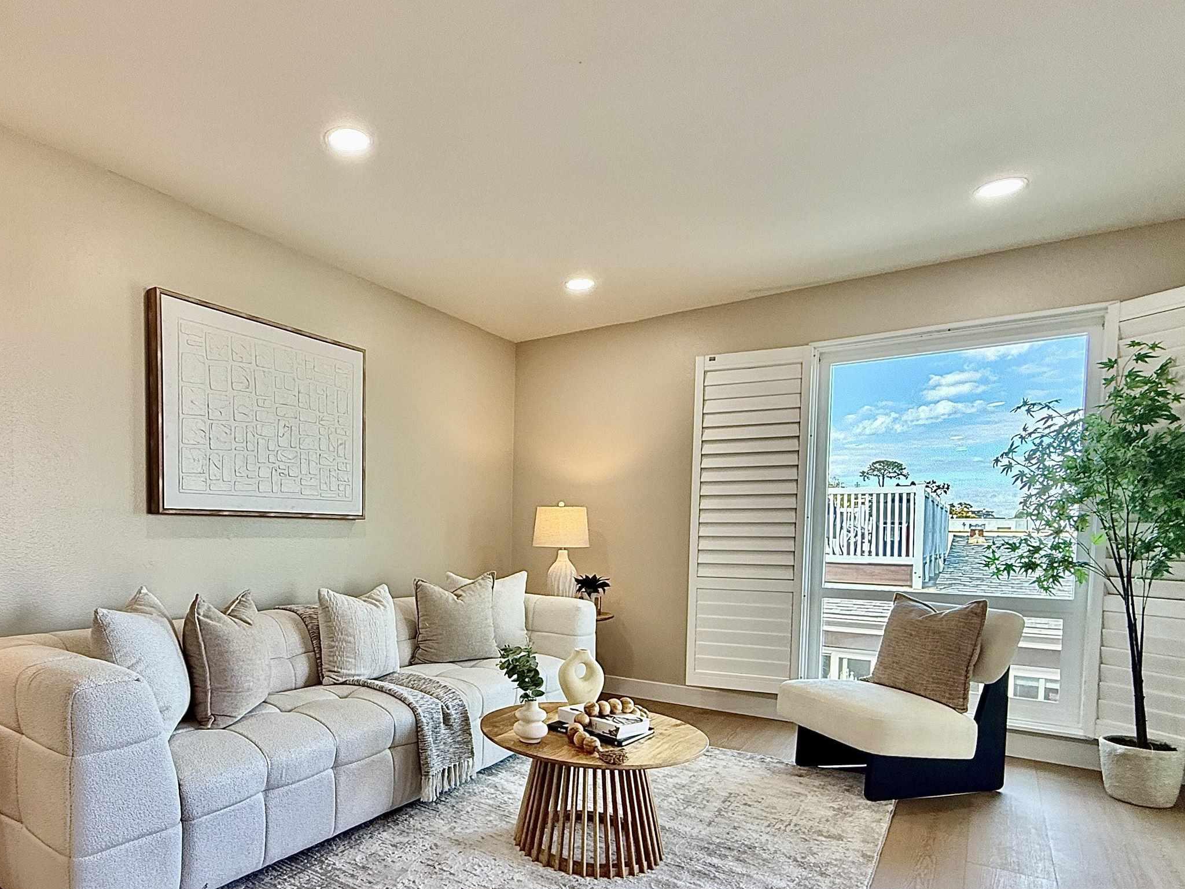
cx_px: 440
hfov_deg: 77.5
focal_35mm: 21
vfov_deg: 62.4
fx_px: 719
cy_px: 564
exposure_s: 1/120
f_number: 2.2
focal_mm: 2.22
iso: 125
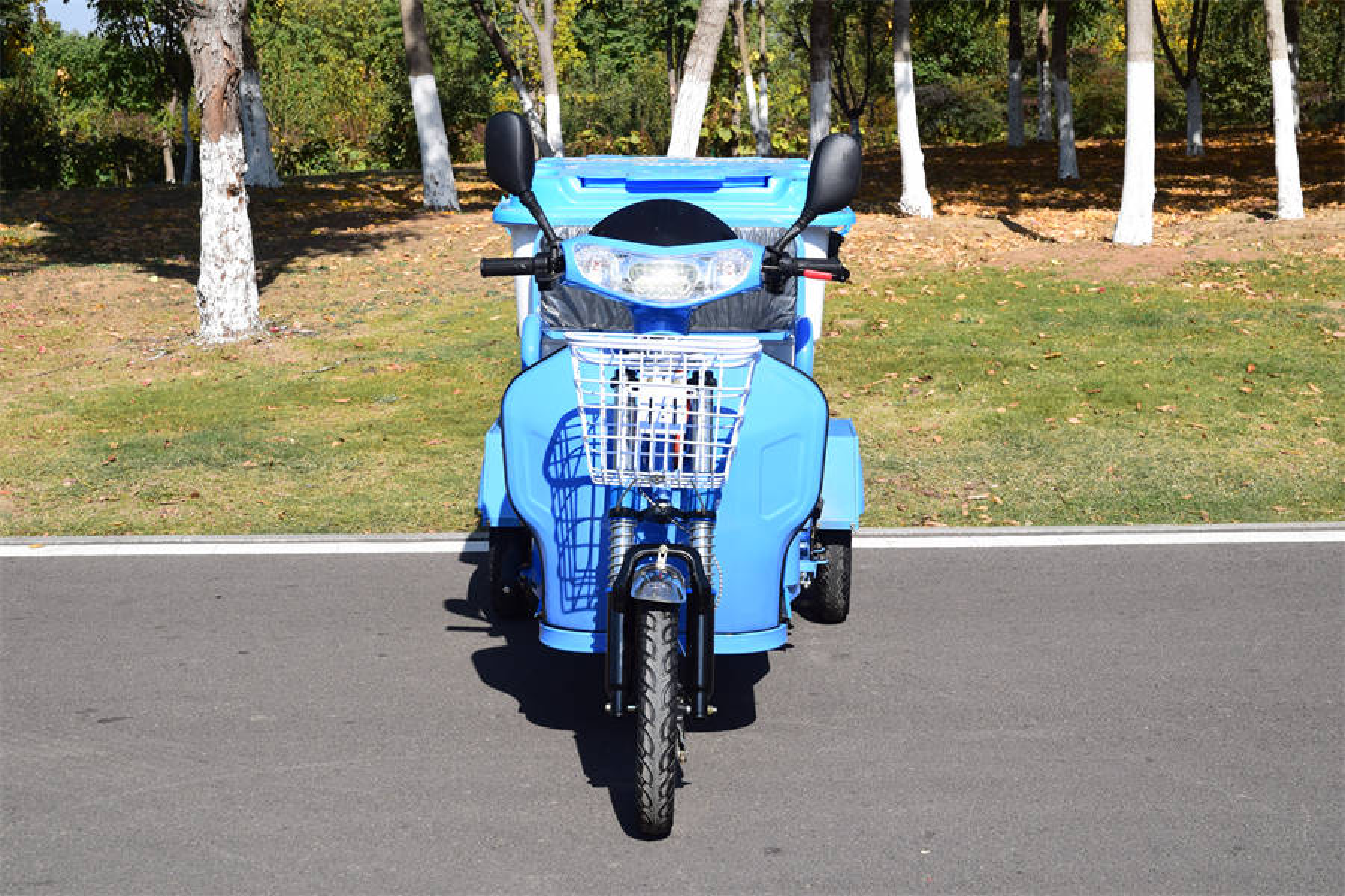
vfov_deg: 22.6
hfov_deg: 33.4
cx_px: 672
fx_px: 2241
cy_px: 448
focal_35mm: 60
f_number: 11
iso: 320
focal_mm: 40
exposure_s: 1/500
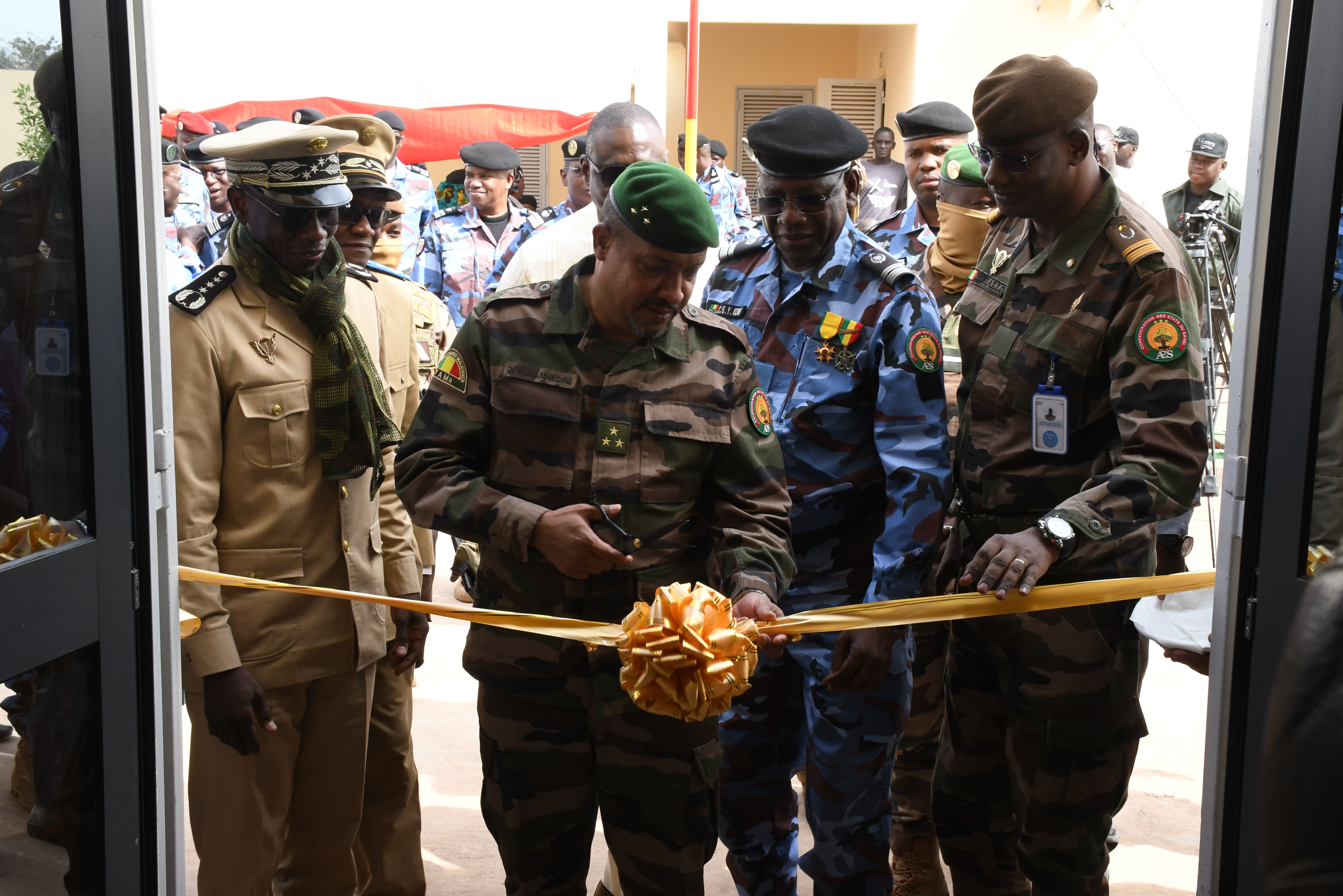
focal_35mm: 48
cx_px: 672
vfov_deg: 28.1
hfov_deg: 41.1
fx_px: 1791
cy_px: 448
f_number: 13
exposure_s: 1/125
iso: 800
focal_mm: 32
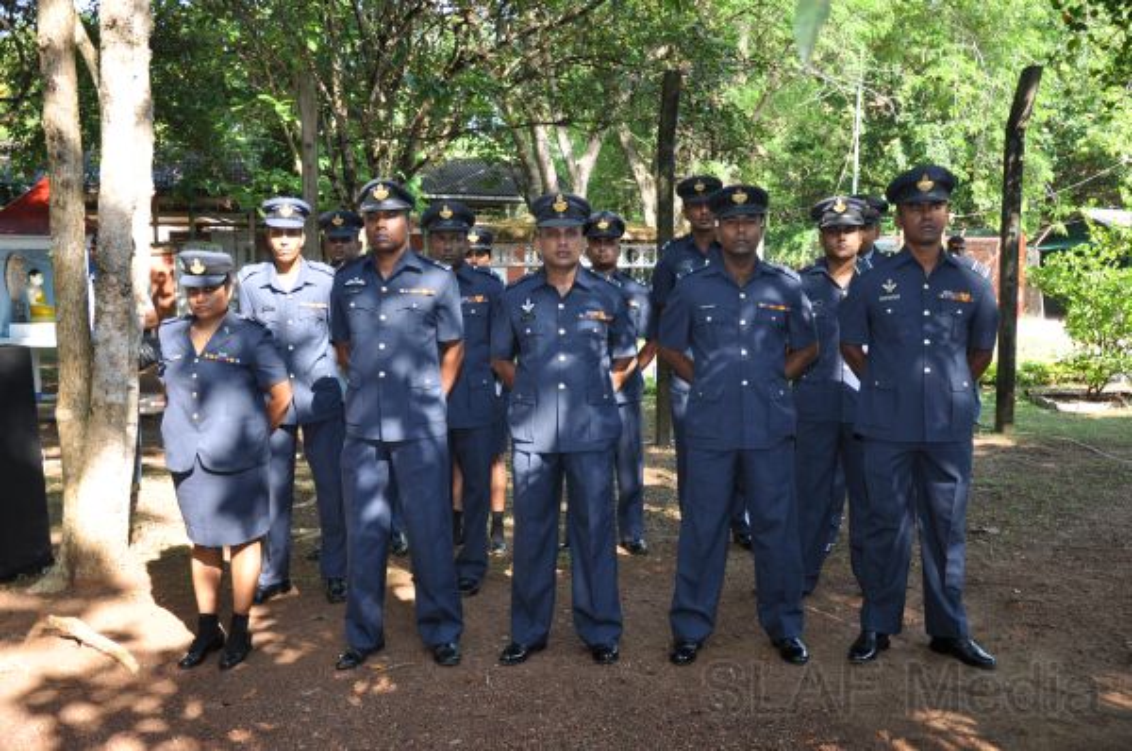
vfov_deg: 35.4
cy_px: 376
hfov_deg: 51.4
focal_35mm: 38
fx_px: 1177
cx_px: 566
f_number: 4
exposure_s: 1/125
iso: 200
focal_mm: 25
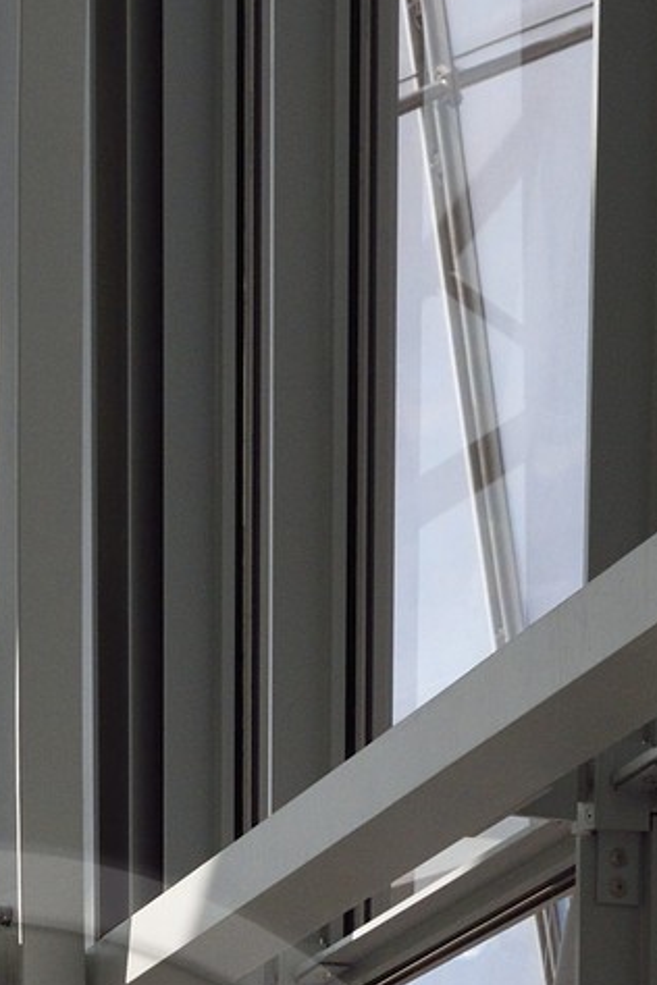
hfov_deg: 12.5
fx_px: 2956
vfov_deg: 17.0
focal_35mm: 108
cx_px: -50
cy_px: 1496
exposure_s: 1/80
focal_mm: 32
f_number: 11
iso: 1600
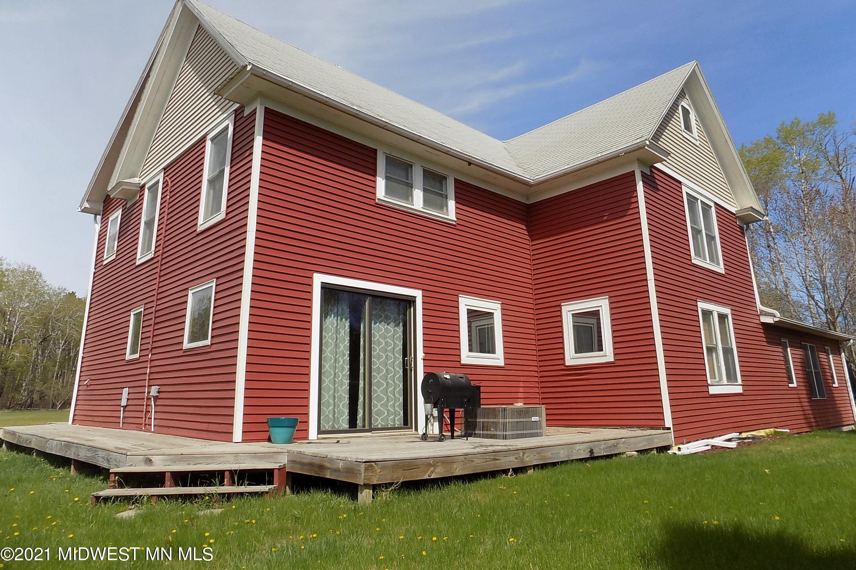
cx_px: 428
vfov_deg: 53.1
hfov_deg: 73.7
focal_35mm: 24
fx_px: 571
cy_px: 260
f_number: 3.1
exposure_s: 1/1000
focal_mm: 4
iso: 80
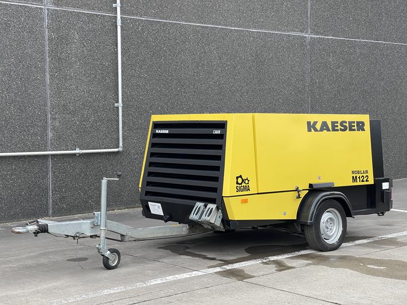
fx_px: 752
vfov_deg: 22.9
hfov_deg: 30.3
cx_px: 204
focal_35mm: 64
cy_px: 152
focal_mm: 7.5
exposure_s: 1/241
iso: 20
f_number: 2.2
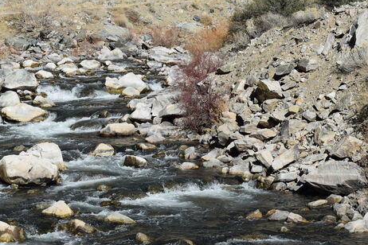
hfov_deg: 19.6
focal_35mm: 104
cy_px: 76
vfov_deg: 13.1
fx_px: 1063
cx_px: 140
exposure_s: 1/1600
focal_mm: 40
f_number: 6.3
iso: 400
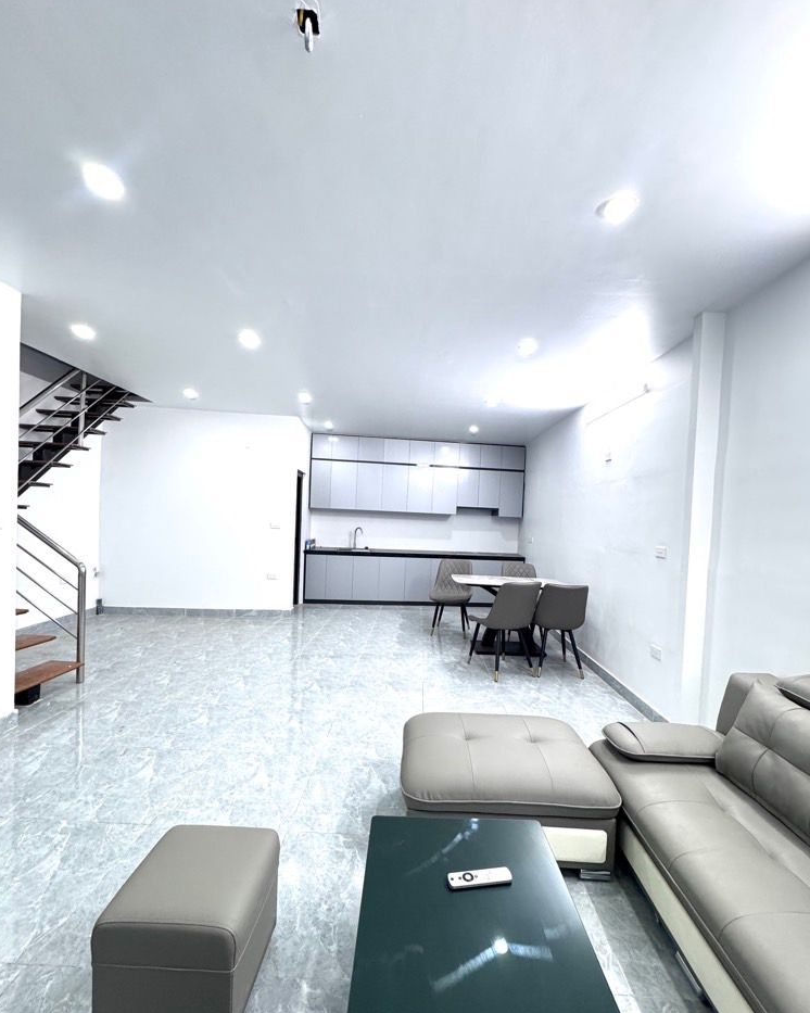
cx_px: 410
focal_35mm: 15
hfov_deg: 84.0
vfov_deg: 96.7
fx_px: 450
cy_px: 529
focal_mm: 2.22
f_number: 2.2
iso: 320
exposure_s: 1/100
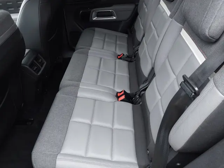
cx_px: 112
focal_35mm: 30
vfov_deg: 46.8
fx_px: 194
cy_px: 84
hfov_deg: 60.0
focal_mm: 4.6
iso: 320
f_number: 1.8
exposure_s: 1/50
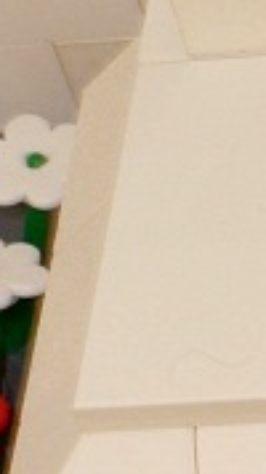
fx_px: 6137
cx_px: 43
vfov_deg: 4.4
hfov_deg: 2.5
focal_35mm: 489
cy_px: 607
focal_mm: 16.4
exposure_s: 1/30
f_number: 5.6
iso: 100
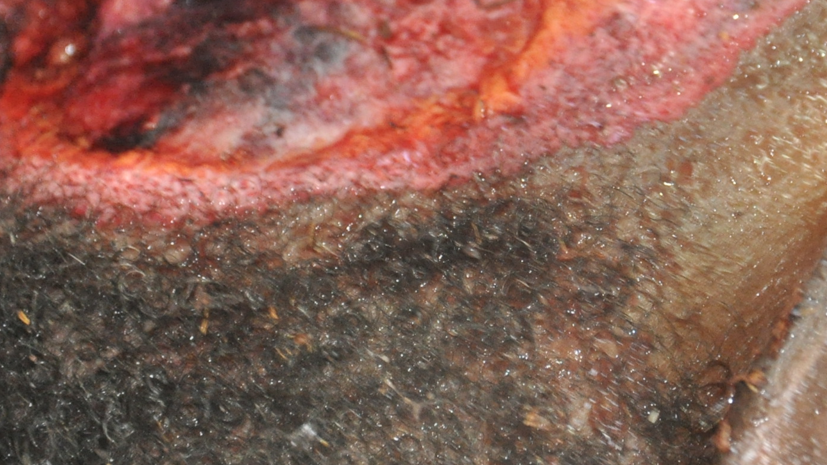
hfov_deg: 11.8
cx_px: 566
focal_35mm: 182
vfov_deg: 6.7
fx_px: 3991
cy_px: 57
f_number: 5
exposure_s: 1/60
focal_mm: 50
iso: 1600
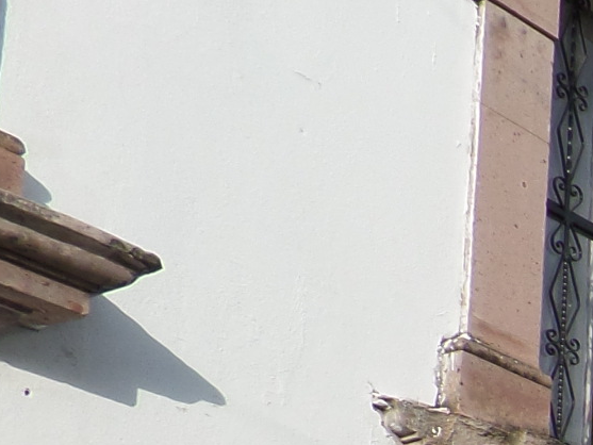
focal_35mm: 107
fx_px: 1833
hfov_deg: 14.1
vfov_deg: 12.3
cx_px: 1323
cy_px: 880
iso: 100
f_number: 3.5
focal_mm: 4.1
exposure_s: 1/750
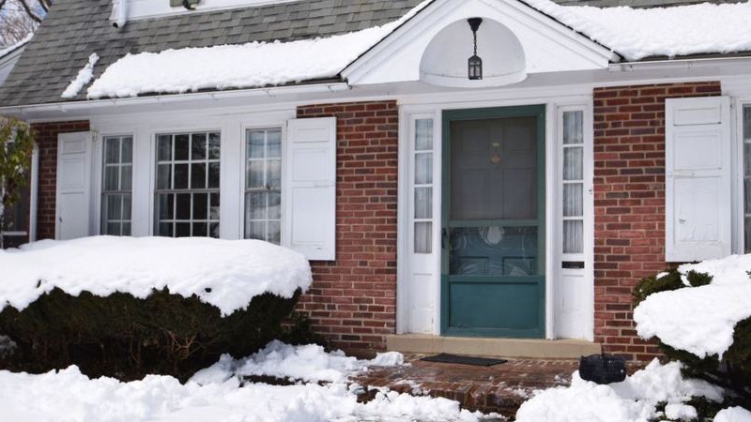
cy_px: 212
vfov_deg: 29.0
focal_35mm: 41
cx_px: 406
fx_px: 816
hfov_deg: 49.3
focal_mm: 24
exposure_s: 1/200
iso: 100
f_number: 11
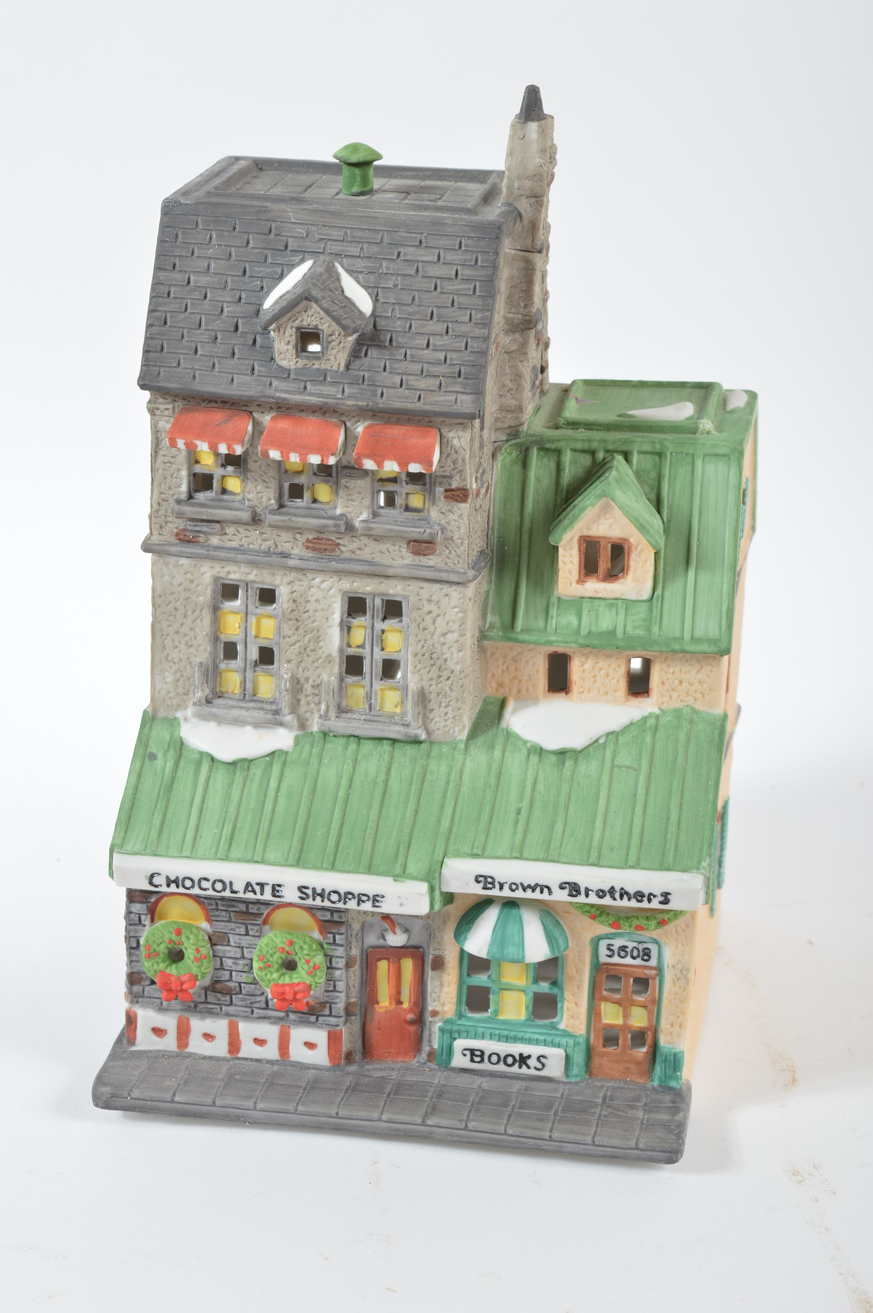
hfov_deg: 17.5
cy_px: 656
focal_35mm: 78
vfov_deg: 26.0
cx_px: 436
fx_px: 2842
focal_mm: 52
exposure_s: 1/160
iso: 100
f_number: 11
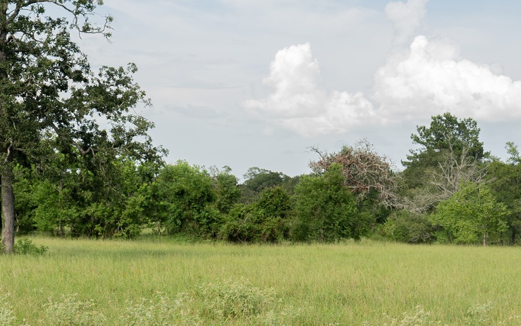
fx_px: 1193
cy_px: 240
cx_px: 78
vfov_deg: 15.5
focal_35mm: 84
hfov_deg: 24.1
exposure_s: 1/125
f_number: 8
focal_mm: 24
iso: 200
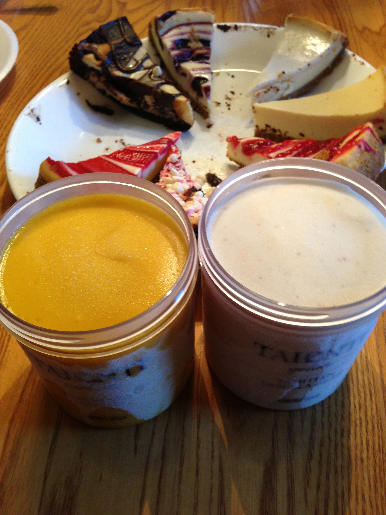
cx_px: 193
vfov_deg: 55.4
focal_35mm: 33
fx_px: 491
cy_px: 258
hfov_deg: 42.9
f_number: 2.4
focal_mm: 4.13
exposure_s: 1/20
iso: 160
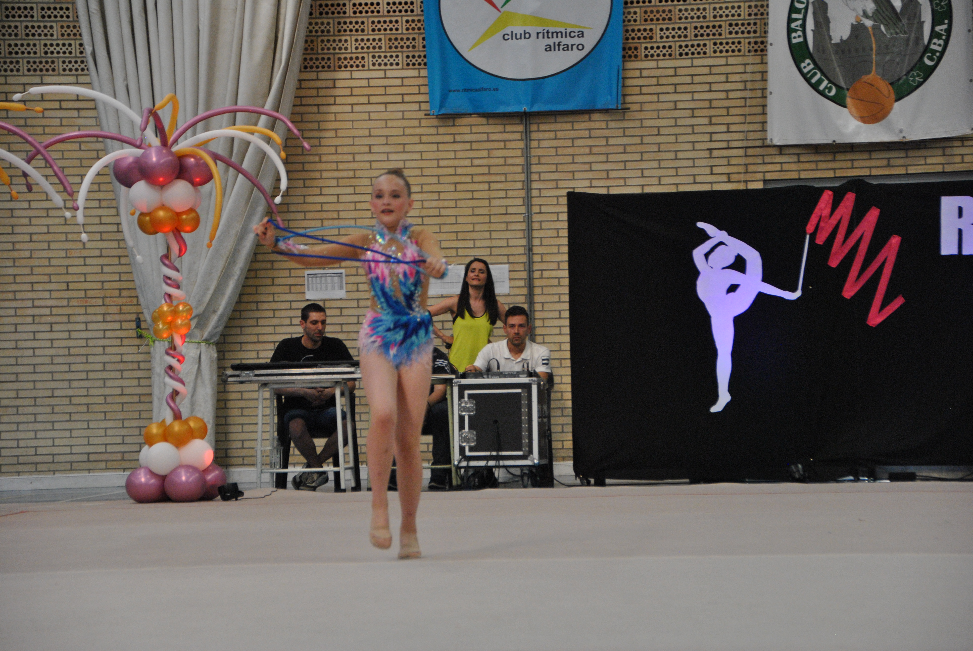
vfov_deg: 12.2
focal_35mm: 112
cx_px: 486
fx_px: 3044
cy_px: 326
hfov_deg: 18.2
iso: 800
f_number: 5.3
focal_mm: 75
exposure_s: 1/320
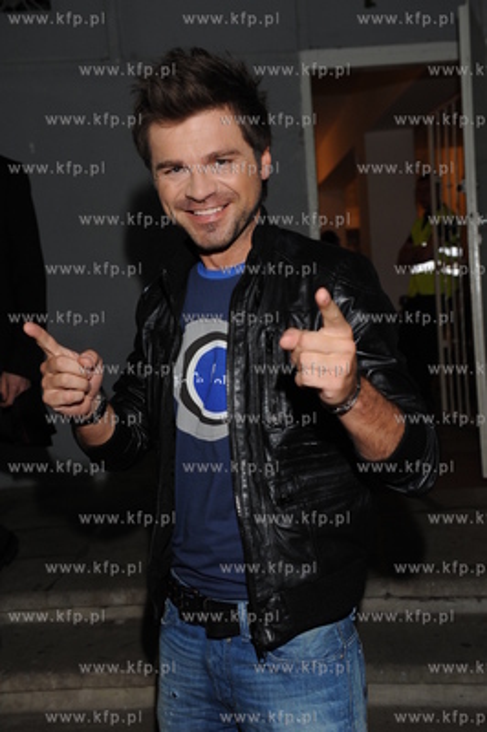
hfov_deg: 29.8
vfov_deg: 43.6
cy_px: 366
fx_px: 915
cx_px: 244
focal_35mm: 45
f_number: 5.6
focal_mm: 45
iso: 800
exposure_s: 1/80
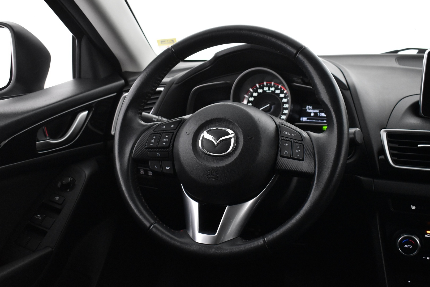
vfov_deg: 30.8
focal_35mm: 44
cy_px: 144
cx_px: 215
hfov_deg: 45.0
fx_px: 520
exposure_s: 1/40
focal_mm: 29
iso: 3200
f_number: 4.2
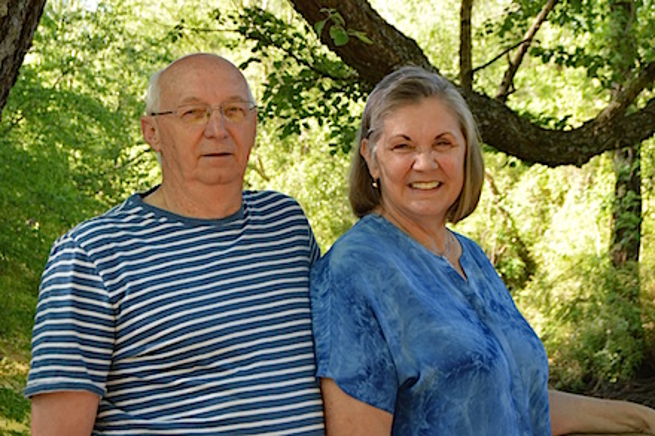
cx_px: 328
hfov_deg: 31.9
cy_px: 218
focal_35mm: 63
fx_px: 1146
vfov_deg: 21.6
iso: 450
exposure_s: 1/60
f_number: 5
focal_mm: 42
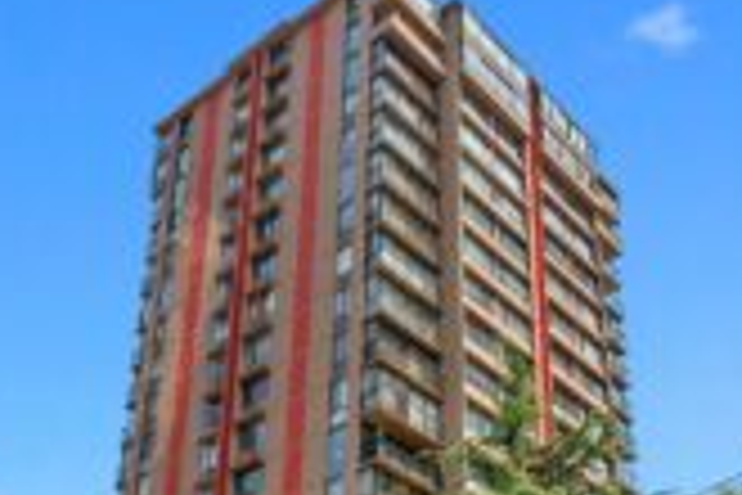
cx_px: 409
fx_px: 1051
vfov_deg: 24.8
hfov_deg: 38.8
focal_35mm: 51
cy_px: 533
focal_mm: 14
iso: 200
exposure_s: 1/320
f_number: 8
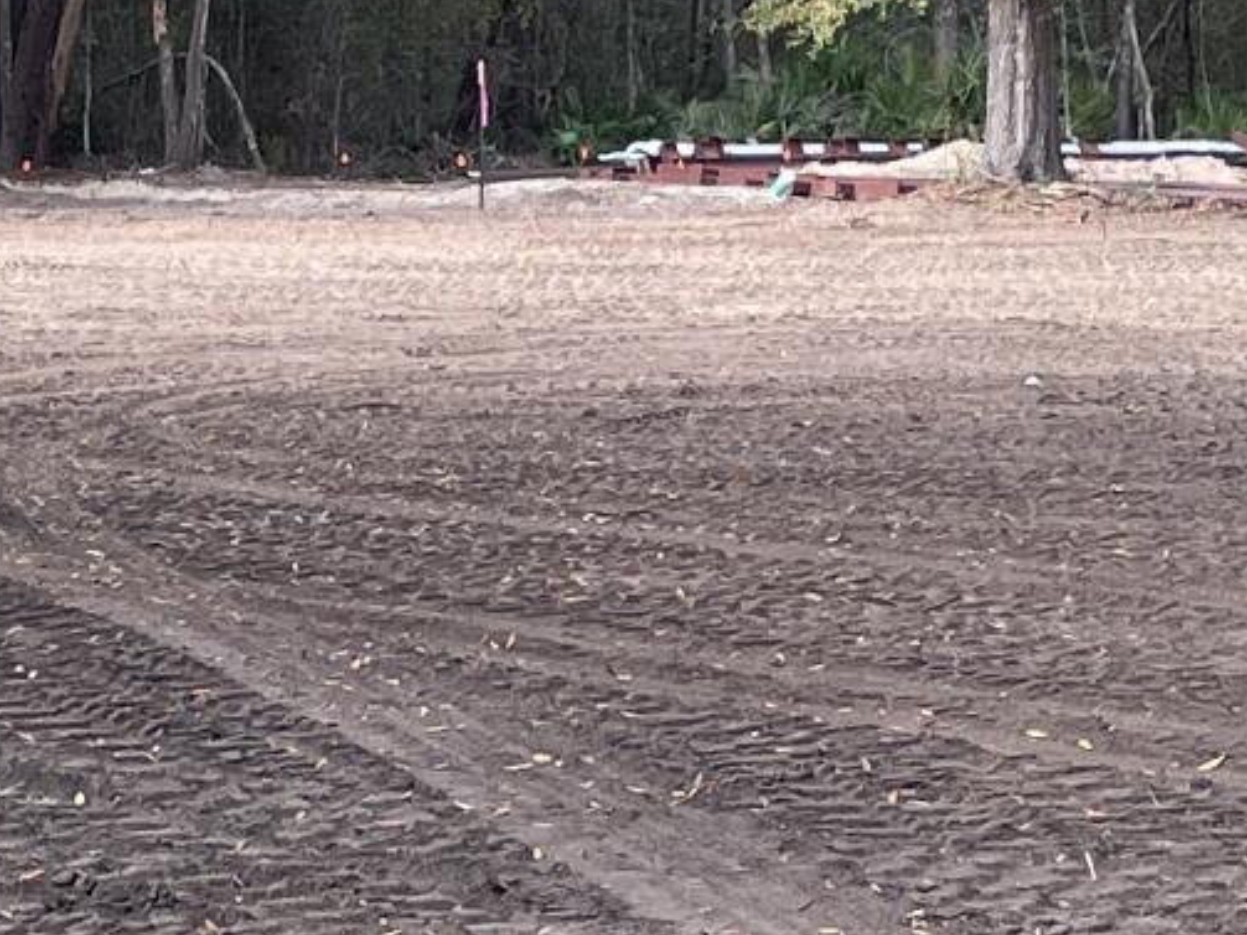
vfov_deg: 9.6
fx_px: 5582
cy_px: 499
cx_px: 511
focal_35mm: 155
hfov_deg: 12.7
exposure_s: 1/392
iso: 32
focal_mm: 4.2
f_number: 1.6
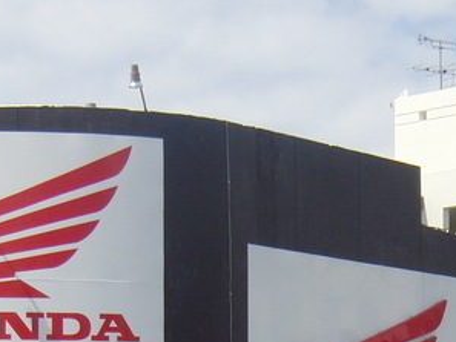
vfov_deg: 7.6
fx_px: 2543
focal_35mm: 193
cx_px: 427
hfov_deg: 10.2
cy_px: 488
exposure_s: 1/800
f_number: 4.2
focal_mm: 9.8
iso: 100
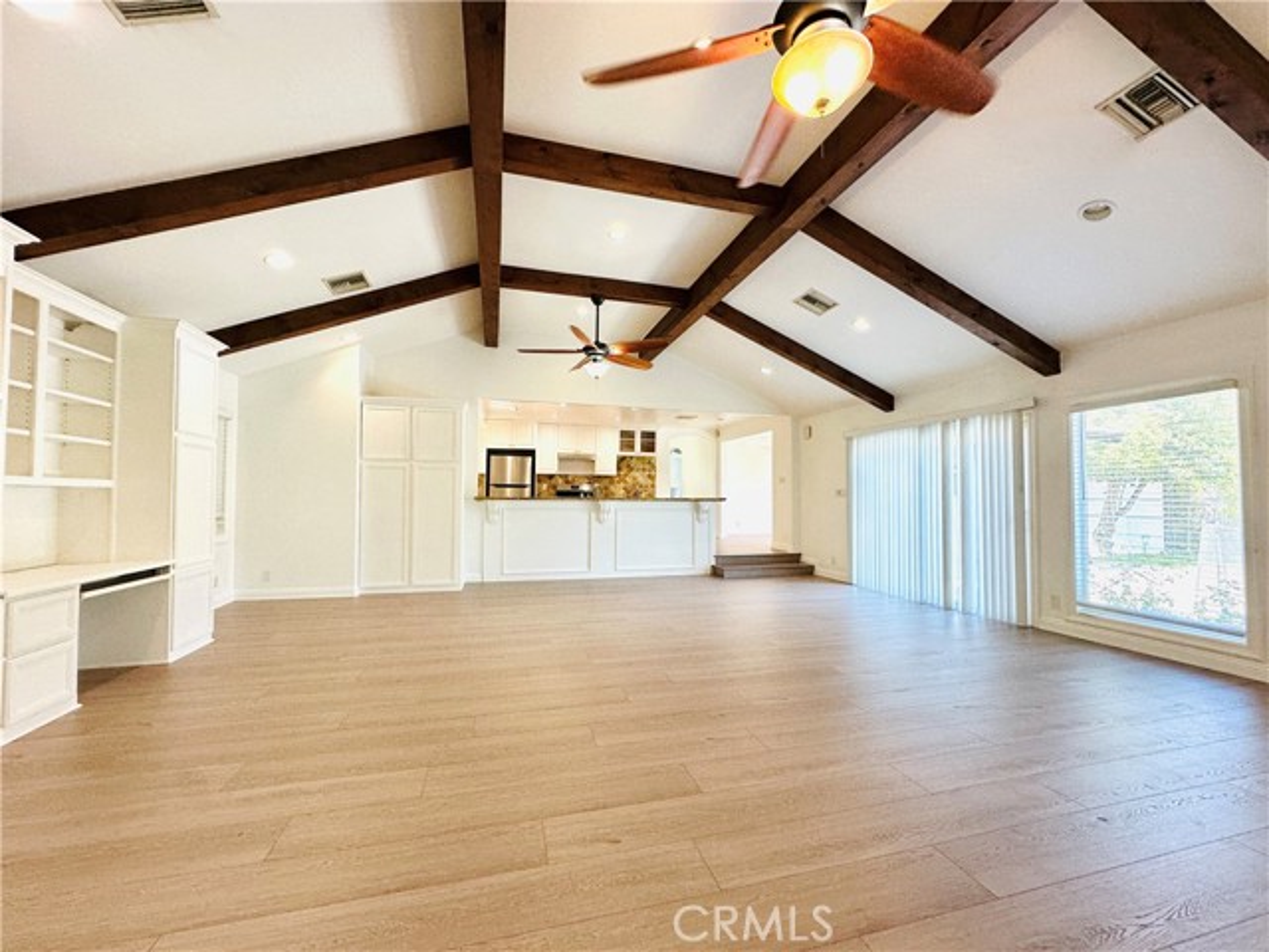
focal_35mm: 14
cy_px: 476
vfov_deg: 85.7
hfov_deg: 102.1
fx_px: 513
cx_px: 634
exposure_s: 1/120
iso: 125
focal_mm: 2.22
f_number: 2.2
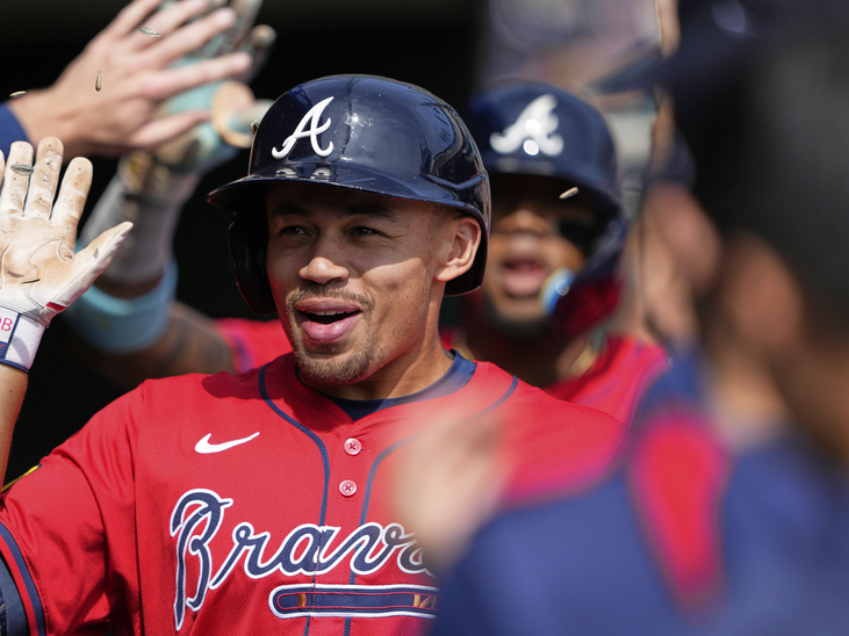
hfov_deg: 3.7
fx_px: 13217
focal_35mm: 539
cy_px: 316
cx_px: 347
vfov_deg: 2.8
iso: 160
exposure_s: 1/3200
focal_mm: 400
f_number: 2.8
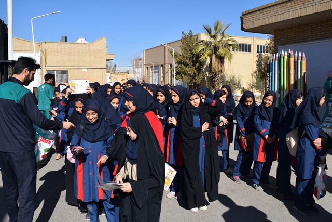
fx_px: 291
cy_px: 111
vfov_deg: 41.7
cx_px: 166
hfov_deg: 59.5
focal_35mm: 32
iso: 100
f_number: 11
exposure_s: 1/200
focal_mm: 21
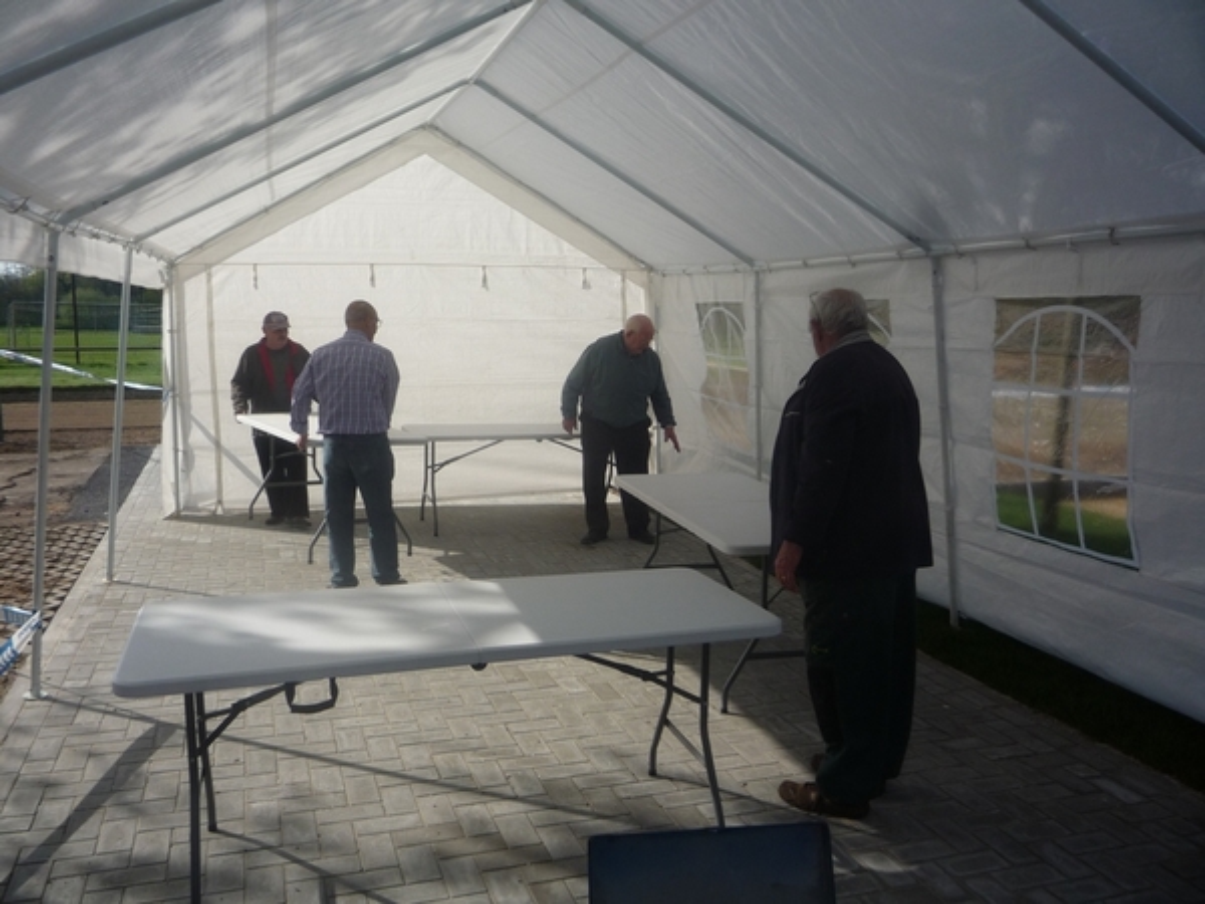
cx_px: 602
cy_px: 452
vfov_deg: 46.8
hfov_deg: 60.0
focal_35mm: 30
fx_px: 1044
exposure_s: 1/500
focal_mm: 5.2
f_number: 5
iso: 100
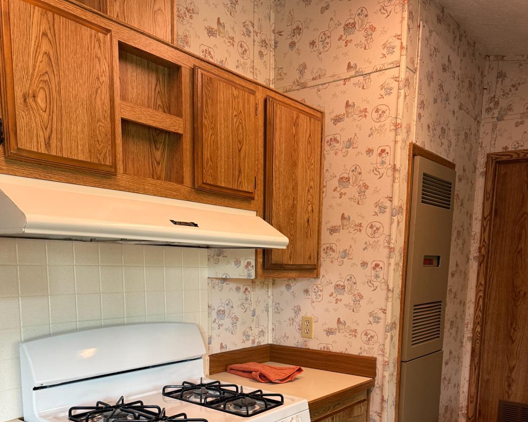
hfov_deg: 55.7
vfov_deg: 43.1
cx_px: 265
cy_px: 352
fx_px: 500
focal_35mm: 32
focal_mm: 6.76
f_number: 1.78
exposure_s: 1/111
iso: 200
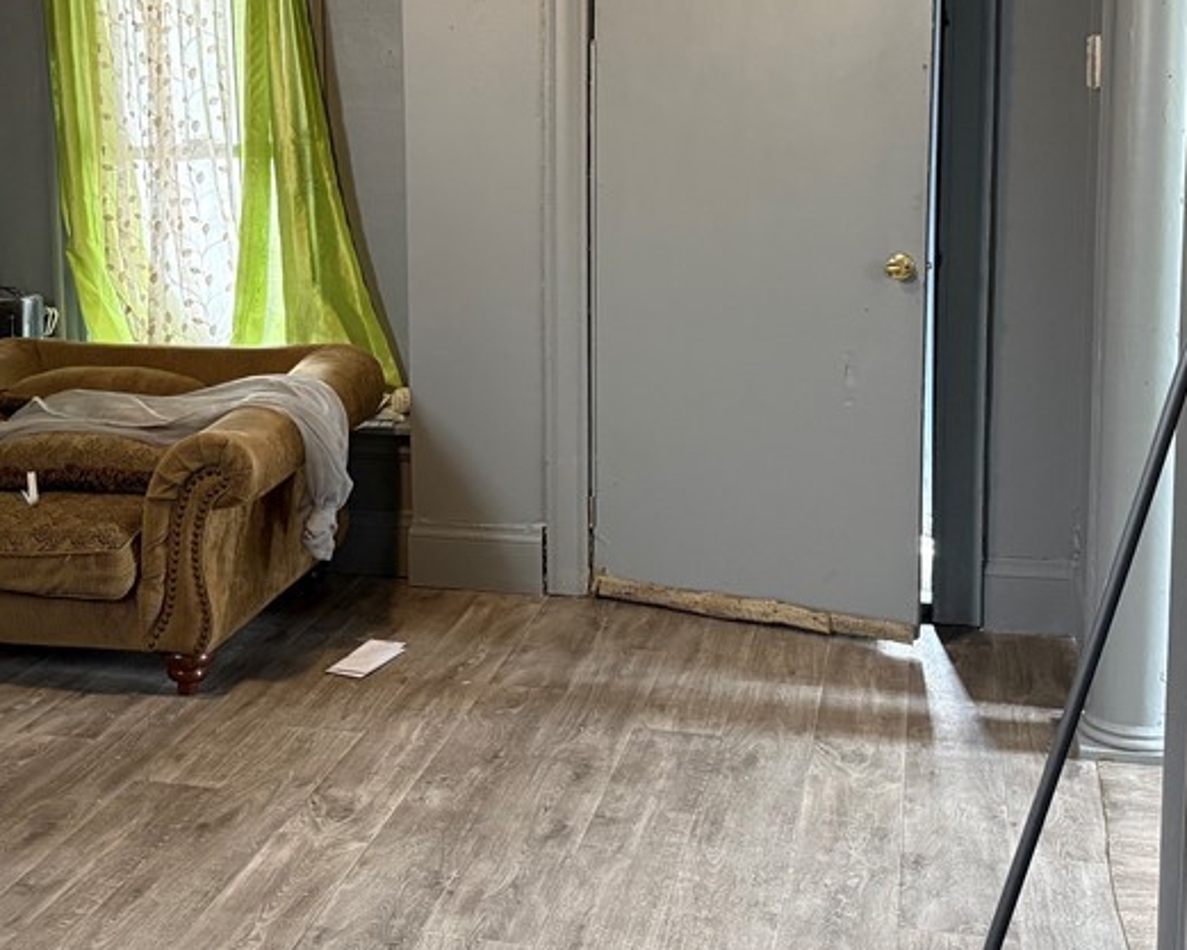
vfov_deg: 32.5
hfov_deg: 39.9
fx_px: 1616
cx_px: 412
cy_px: 324
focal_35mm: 46
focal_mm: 6.76
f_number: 1.78
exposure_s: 1/60
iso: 500
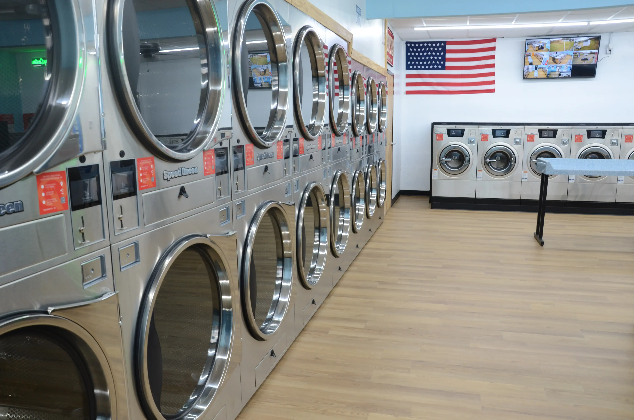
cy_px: 210
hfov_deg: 59.6
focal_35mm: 32
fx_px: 554
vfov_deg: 41.5
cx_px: 317
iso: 400
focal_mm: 21
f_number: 8
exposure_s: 1/20
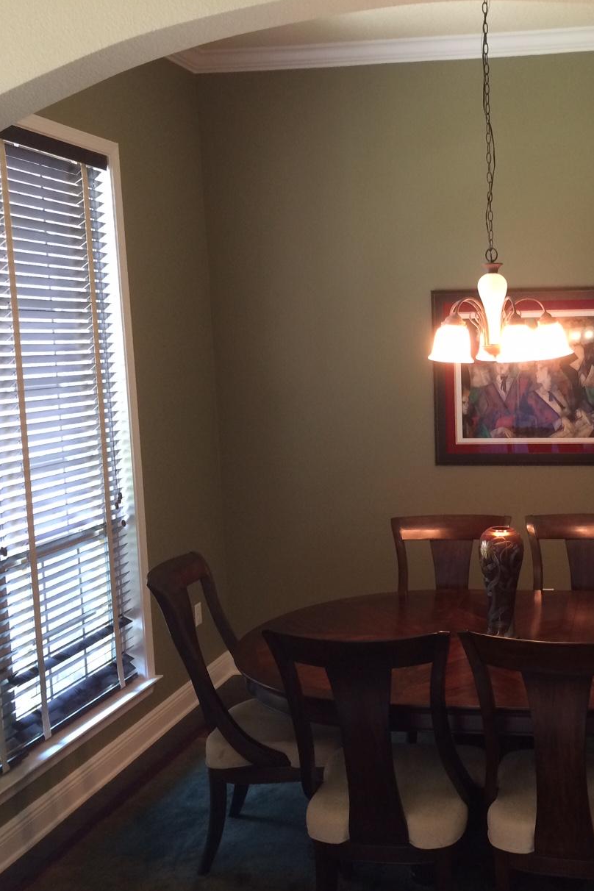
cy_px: 446
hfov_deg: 30.9
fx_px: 1039
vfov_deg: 46.4
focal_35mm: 42
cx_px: 493
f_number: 2.2
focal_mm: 4.12
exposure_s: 1/30
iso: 125
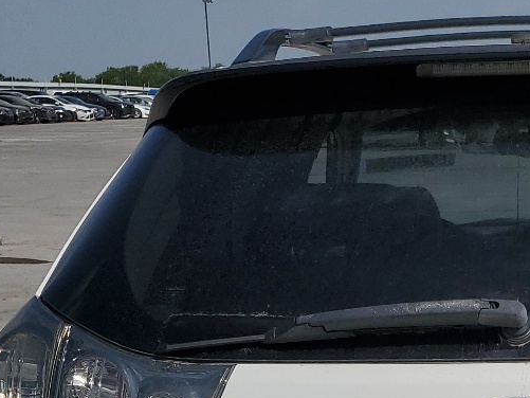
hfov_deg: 22.7
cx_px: 515
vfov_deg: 16.9
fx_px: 1271
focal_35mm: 83
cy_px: 488
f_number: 1.5
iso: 50
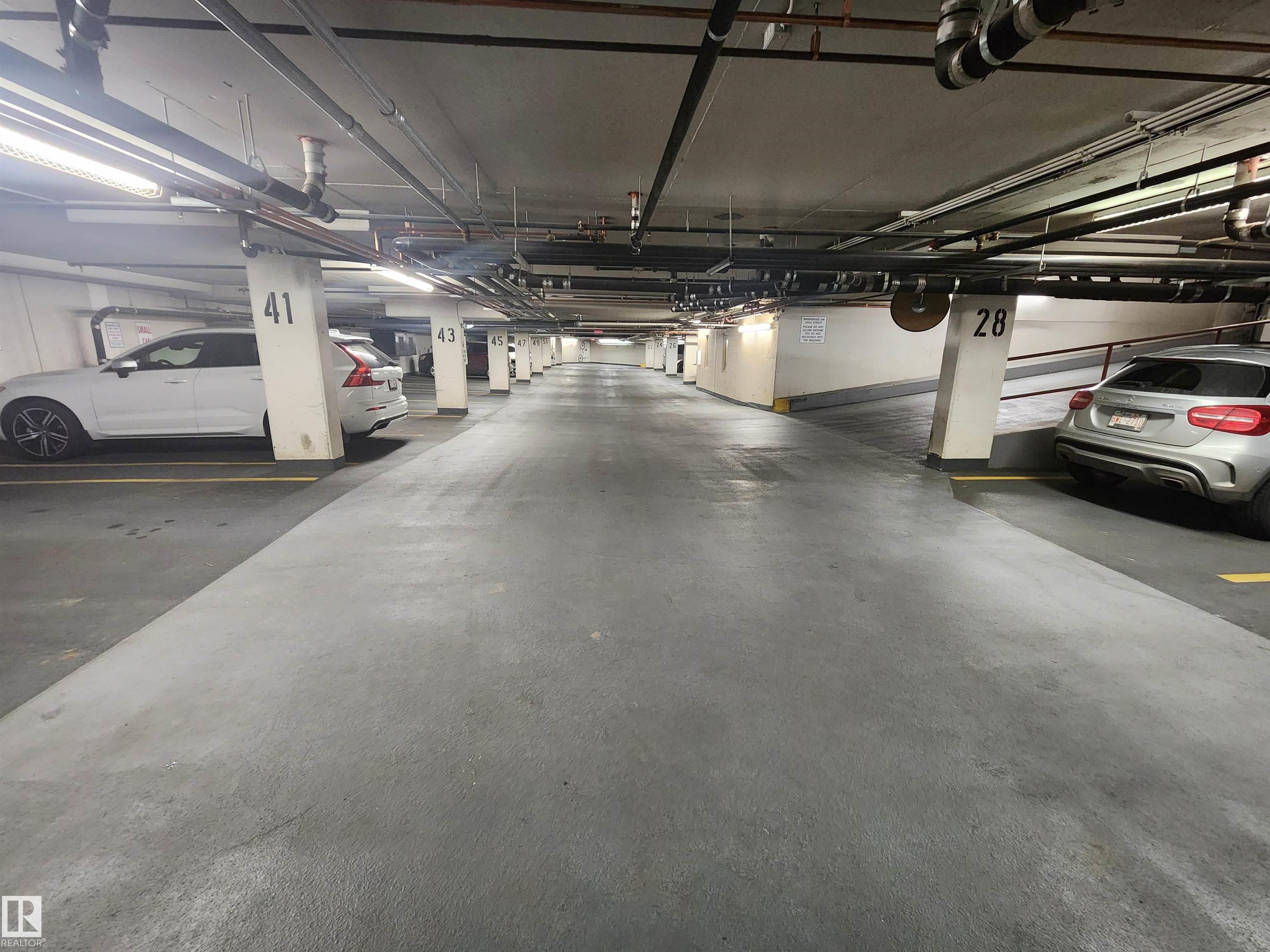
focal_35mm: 13
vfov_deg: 89.9
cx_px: 635
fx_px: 477
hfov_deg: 106.2
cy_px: 476
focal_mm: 2.2
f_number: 2.2
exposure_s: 1/30
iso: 640
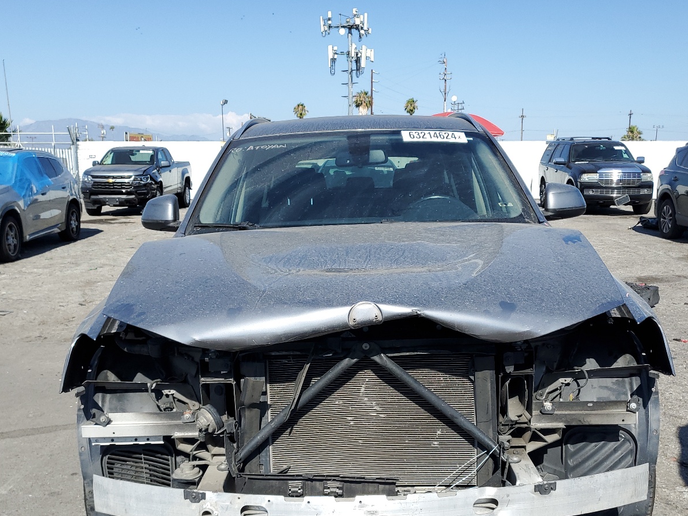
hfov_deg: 52.6
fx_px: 695
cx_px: 356
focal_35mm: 35
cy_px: 336
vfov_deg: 40.3
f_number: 1.5
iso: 50
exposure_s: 1/2500
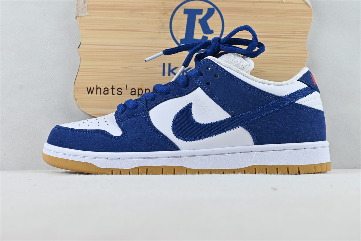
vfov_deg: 26.5
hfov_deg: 38.9
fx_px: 511
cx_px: 180
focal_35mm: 51
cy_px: 120
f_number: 7.1
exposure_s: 1/30
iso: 100
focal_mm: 34
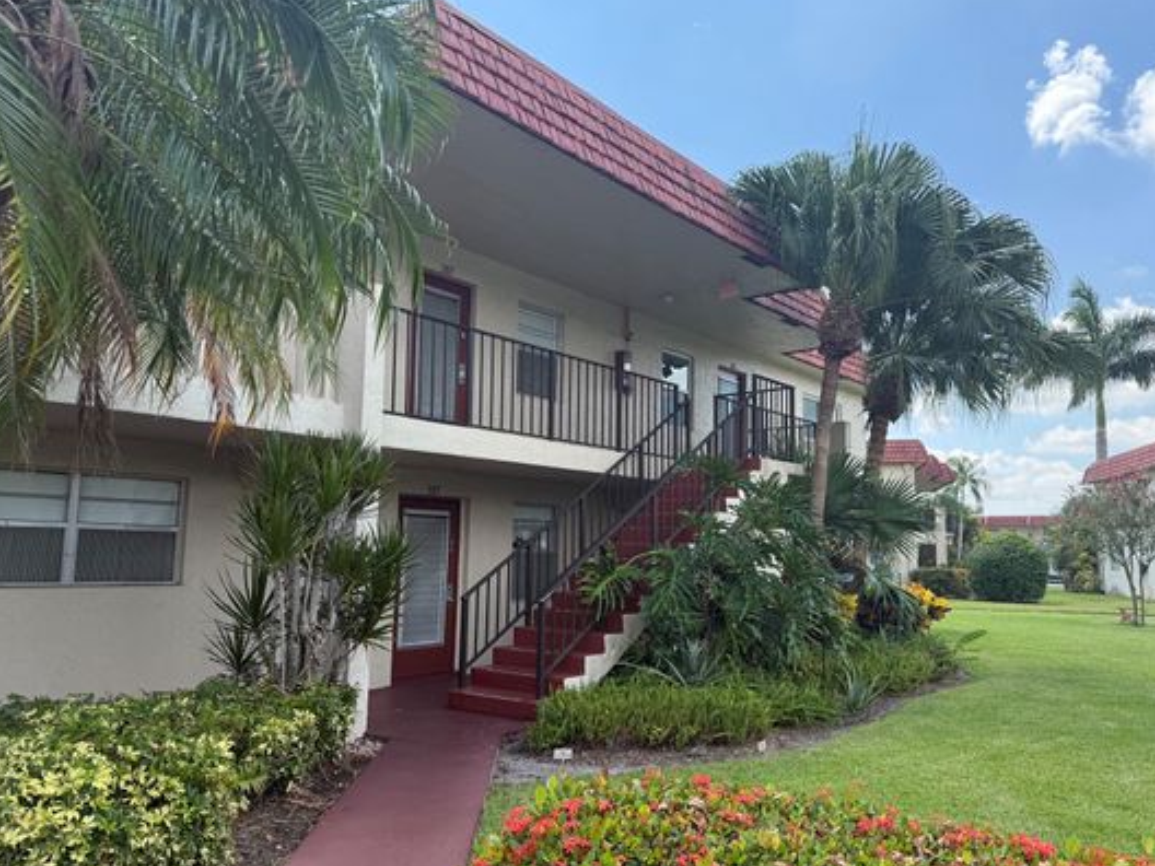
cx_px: 626
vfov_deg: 51.4
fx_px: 901
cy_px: 443
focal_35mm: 27
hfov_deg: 65.2
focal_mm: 6.76
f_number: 1.78
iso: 100
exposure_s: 1/1493
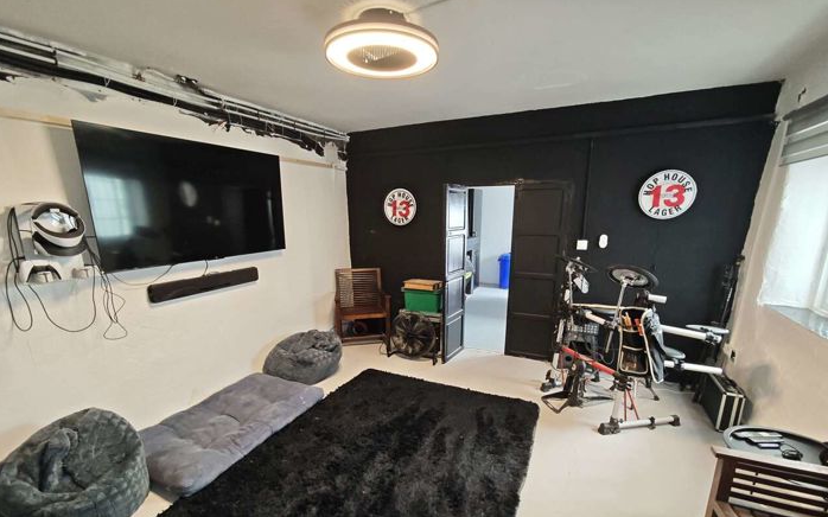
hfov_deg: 101.5
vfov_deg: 74.2
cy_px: 302
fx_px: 338
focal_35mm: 15
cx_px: 411
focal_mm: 2.16
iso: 500
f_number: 2.2
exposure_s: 1/33.7
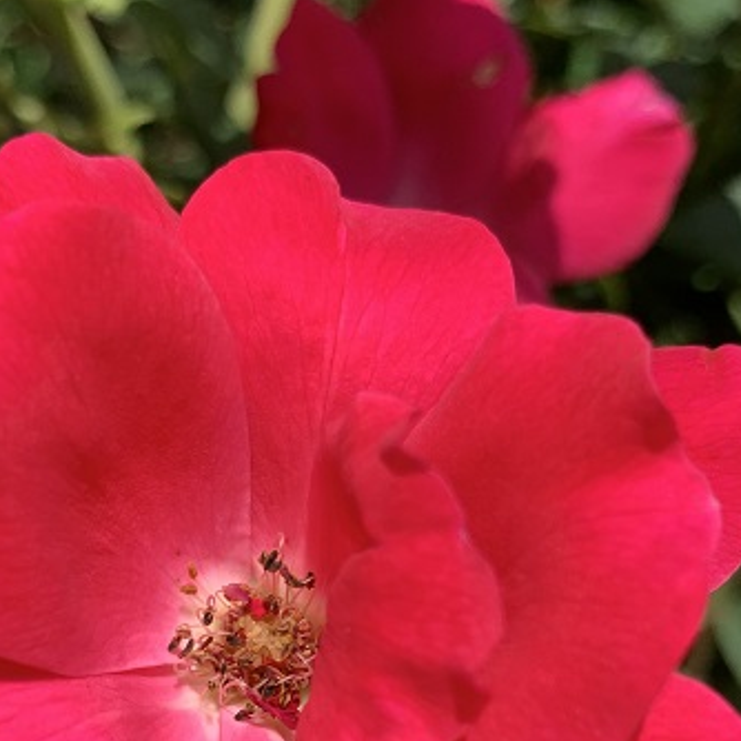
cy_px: 657
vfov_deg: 29.9
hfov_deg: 31.1
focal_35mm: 55
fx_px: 1332
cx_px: 324
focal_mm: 4.25
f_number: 1.8
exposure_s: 1/1076
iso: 25
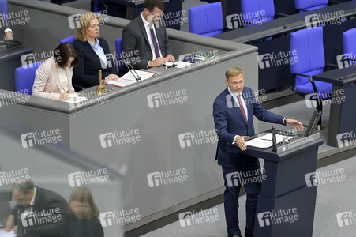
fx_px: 2372
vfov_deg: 5.7
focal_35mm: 240
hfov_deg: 8.6
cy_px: 118
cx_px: 178
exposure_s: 1/400
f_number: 5.6
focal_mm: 240
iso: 8000
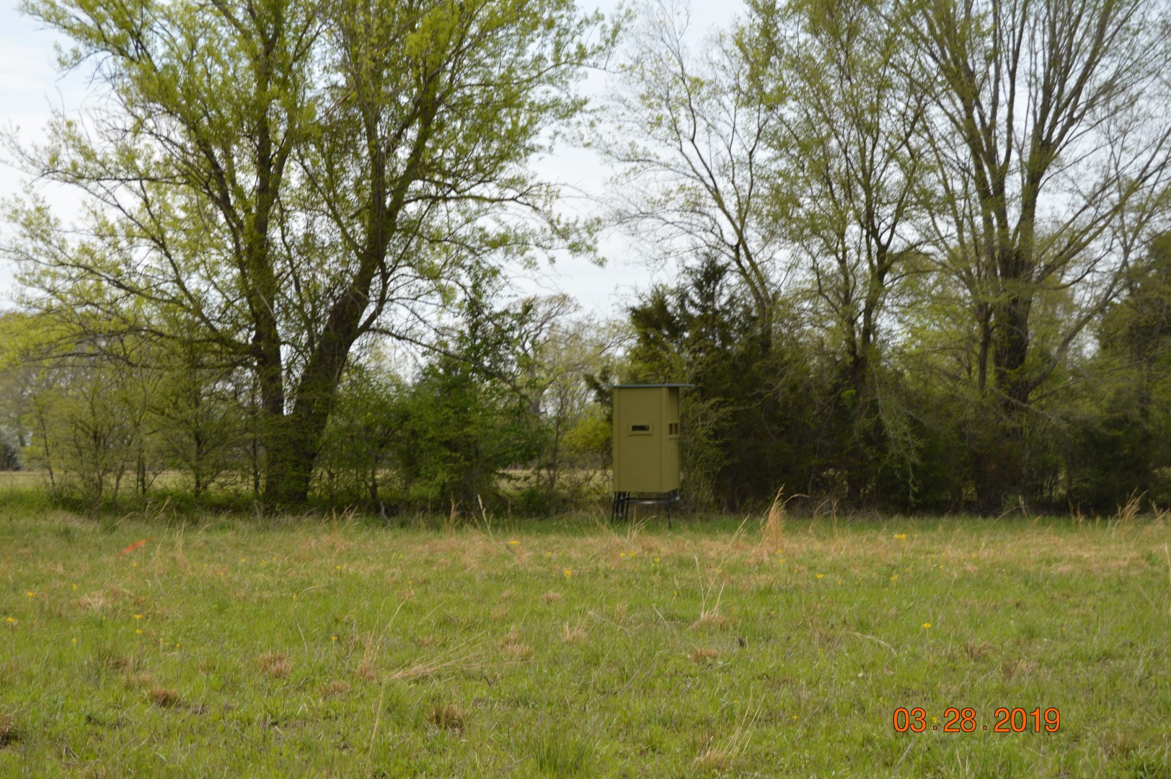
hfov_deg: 24.6
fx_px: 2681
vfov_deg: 16.5
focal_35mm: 82
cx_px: 586
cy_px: 390
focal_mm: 55
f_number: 7.1
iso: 100
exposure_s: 1/200
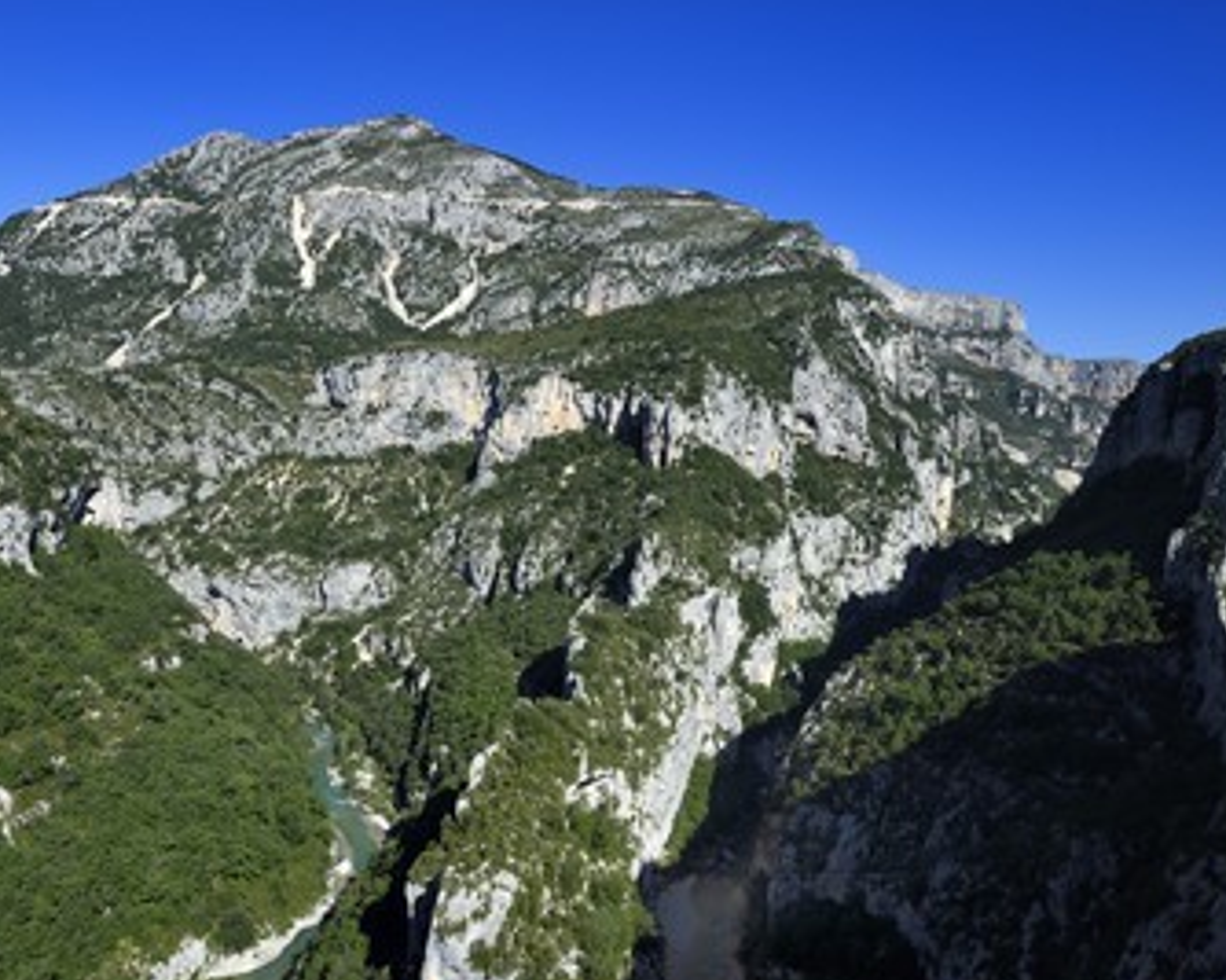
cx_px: 569
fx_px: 943
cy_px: 492
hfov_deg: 66.0
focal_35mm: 26
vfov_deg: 54.9
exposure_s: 1/250
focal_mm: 22
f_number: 11
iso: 200
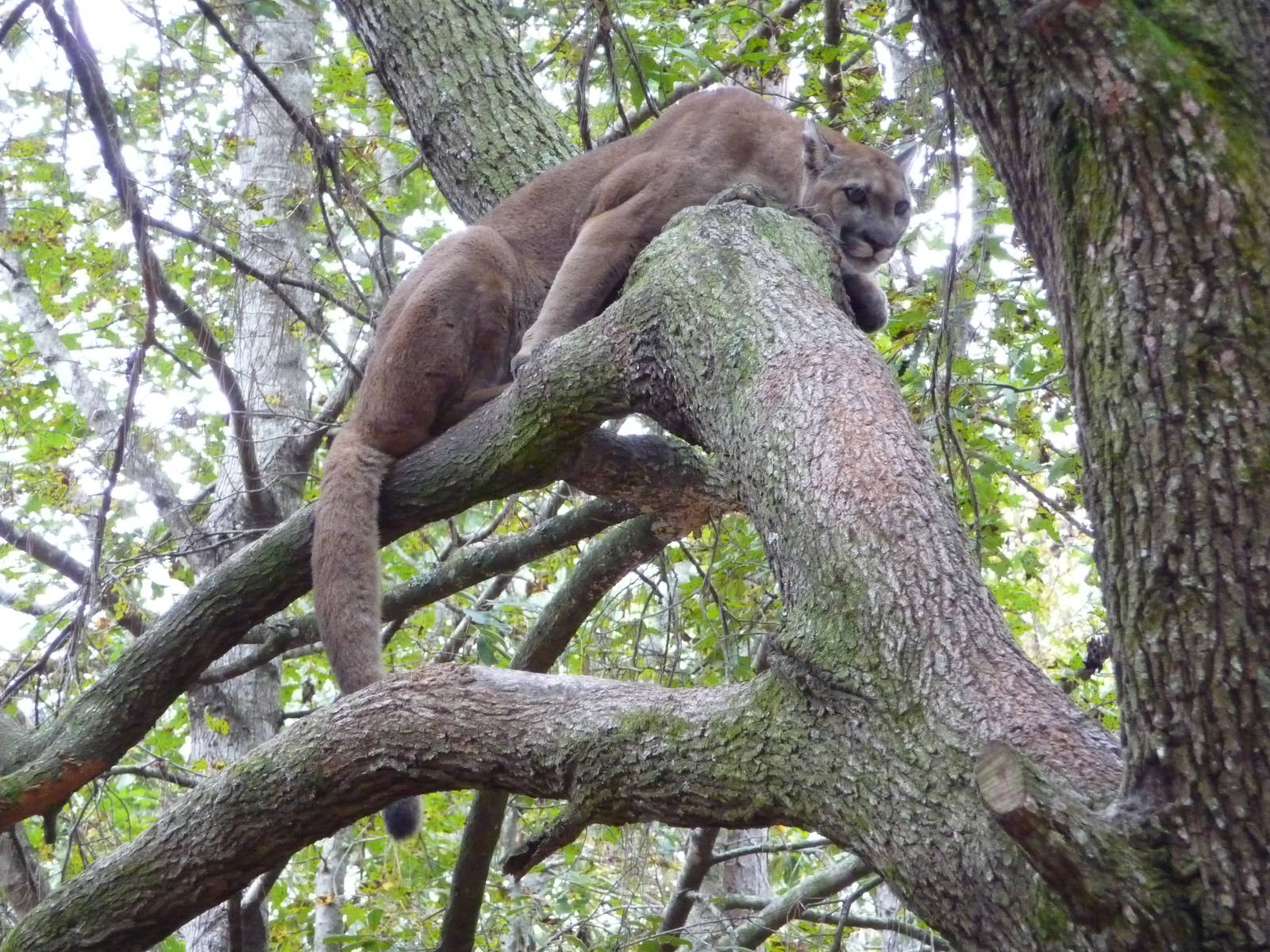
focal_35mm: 264
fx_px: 9686
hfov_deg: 7.5
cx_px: 635
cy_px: 476
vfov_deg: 5.6
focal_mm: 45.4
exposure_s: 1/80
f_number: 4.9
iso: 800
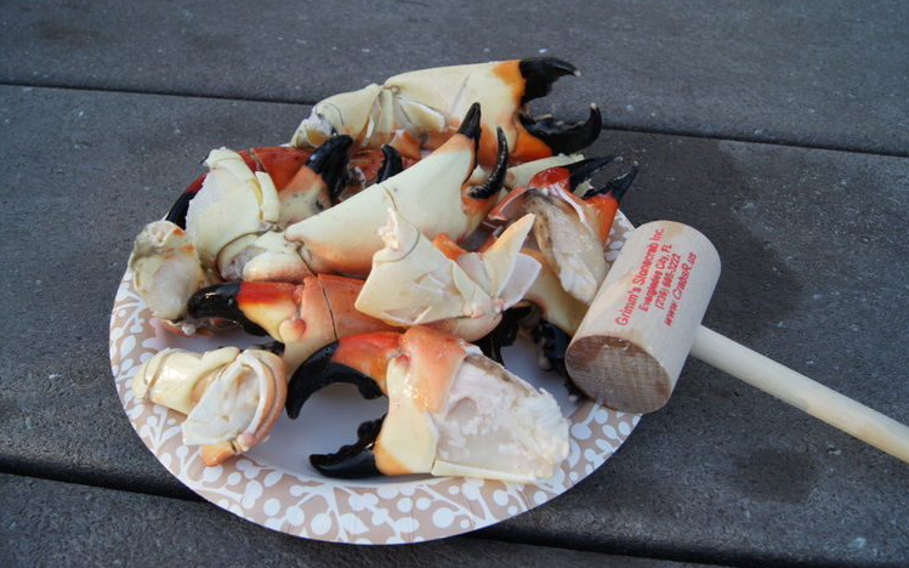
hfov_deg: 61.2
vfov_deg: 40.6
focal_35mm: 31
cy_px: 277
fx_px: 768
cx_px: 454
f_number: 9
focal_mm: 20
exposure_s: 1/60
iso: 200
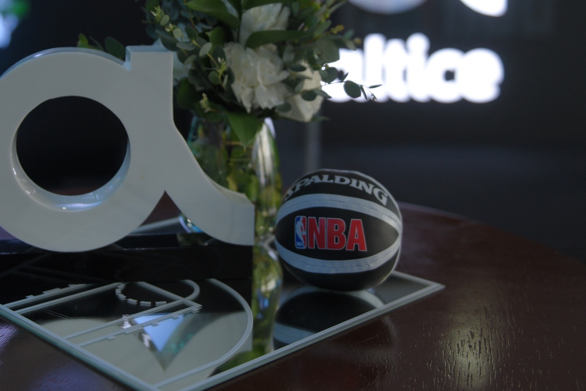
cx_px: 207
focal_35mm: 54
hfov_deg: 36.6
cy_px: 108
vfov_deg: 24.8
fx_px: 879
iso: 400
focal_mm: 31
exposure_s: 1/80
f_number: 2.8
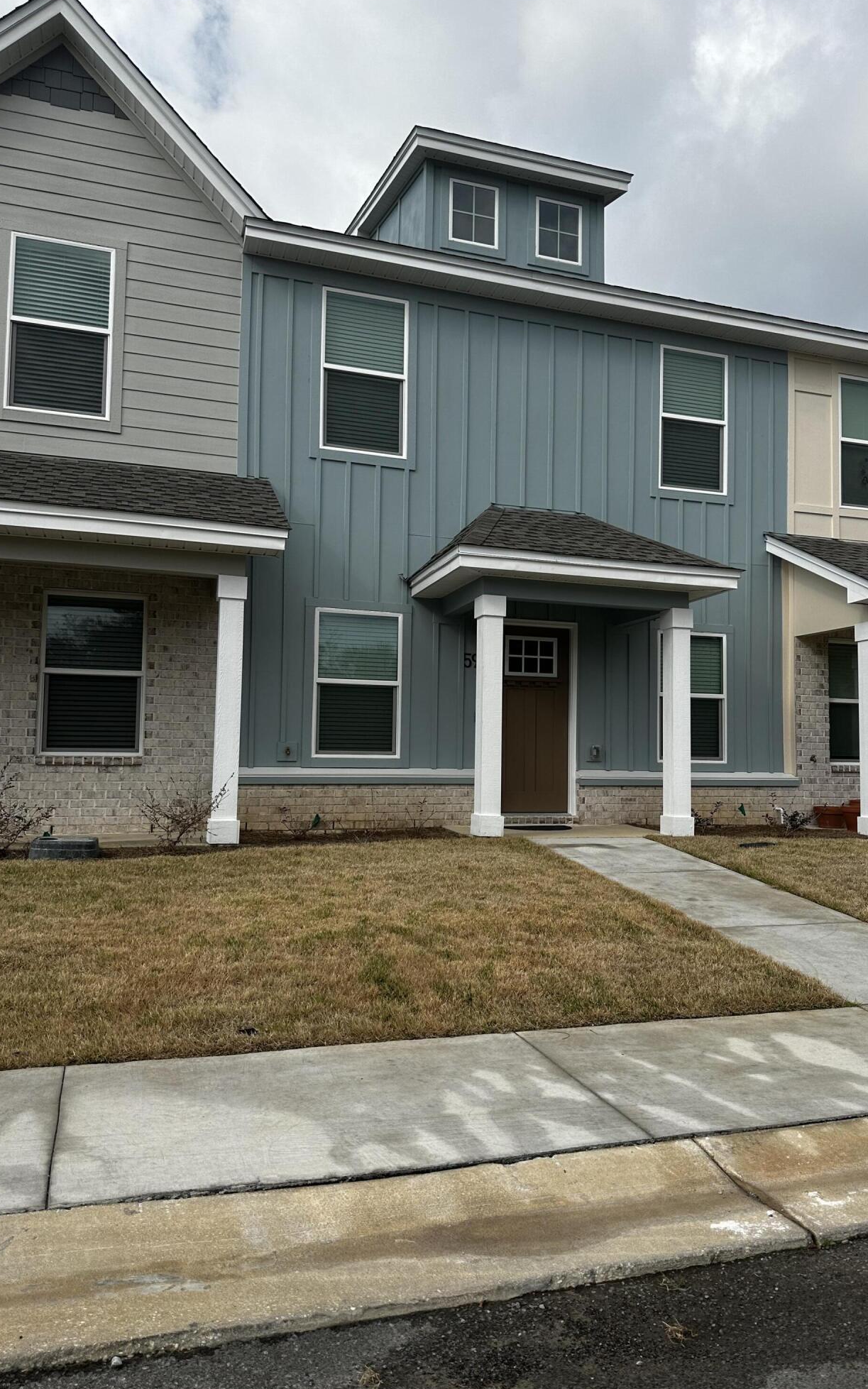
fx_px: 984
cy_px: 688
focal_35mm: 26
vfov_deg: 70.4
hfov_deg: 47.5
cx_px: 493
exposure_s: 1/5263
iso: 80
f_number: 1.78
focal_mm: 6.86
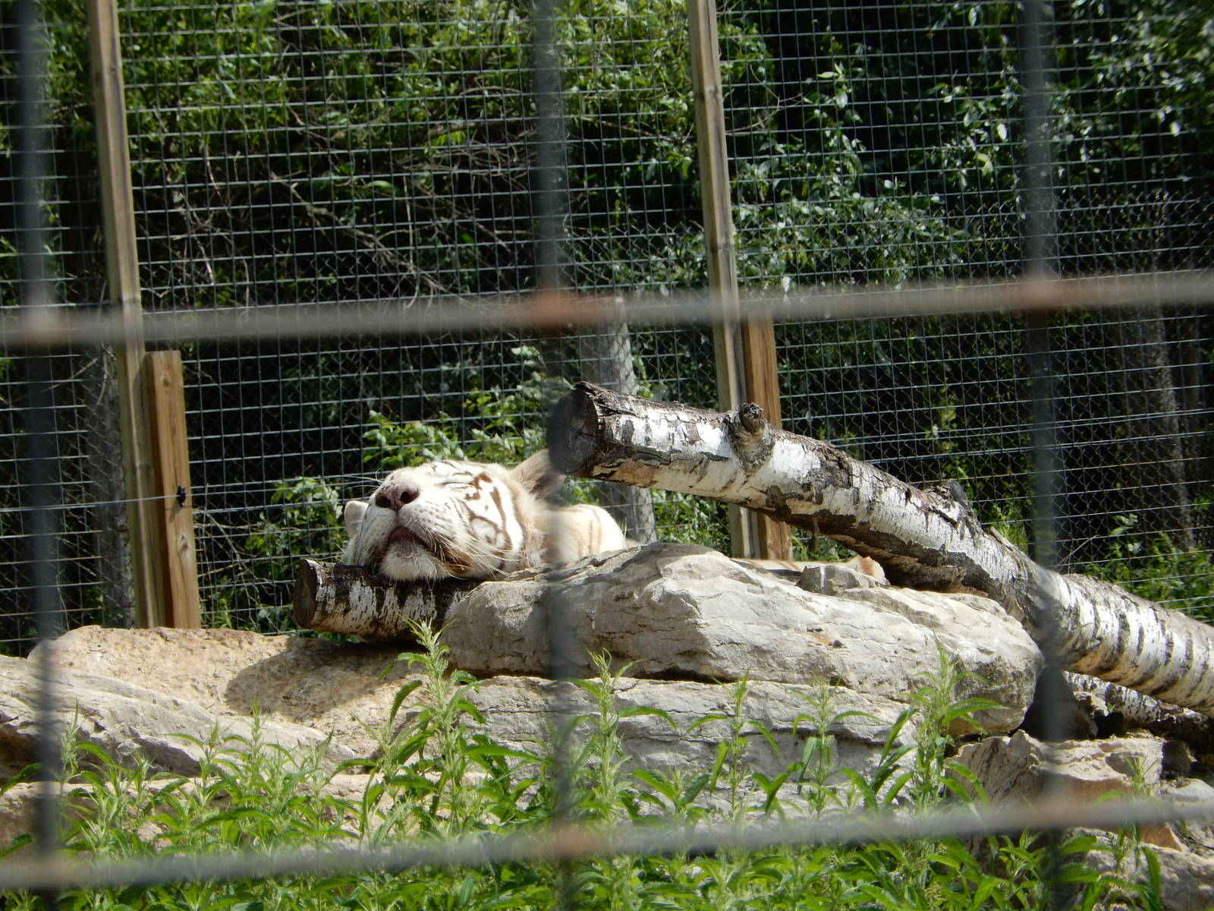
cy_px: 456
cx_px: 607
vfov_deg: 5.0
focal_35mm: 299
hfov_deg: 6.6
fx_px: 10486
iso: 125
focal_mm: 53.6
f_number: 6
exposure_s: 1/400
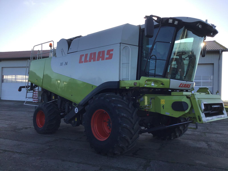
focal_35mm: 31
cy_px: 86
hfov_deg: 58.4
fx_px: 204
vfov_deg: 45.4
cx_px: 114
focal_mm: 3.3
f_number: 2.4
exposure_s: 1/815
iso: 25
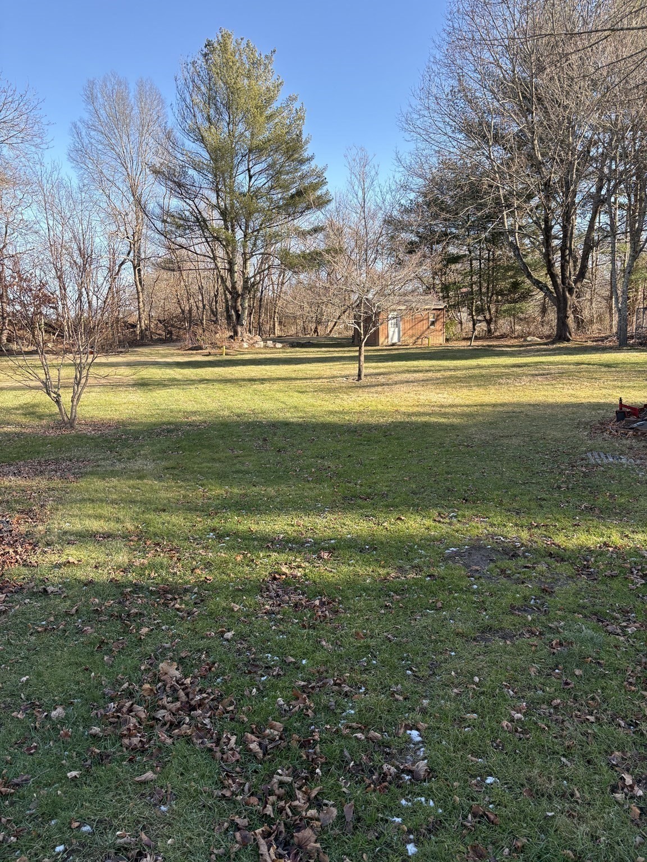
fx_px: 648
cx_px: 324
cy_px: 431
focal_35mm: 26
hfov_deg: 53.1
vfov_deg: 67.3
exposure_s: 1/764
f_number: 1.6
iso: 50
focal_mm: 5.96
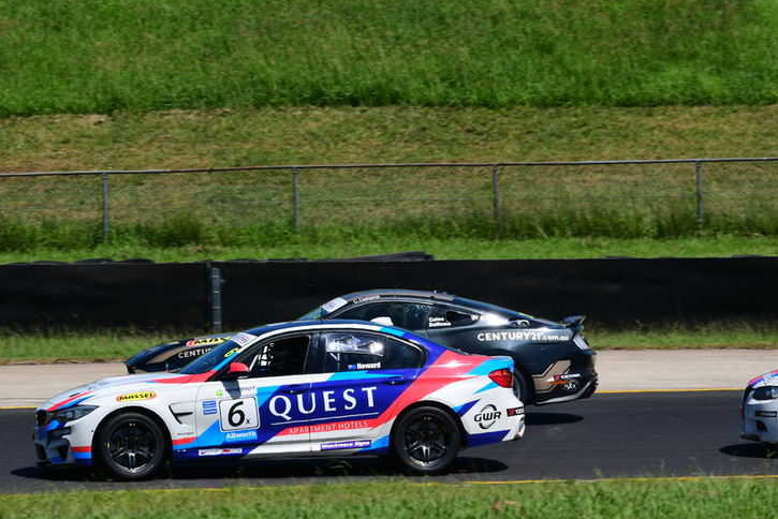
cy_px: 281
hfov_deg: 4.0
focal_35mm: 513
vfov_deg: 2.7
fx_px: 11090
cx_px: 386
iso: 320
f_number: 11
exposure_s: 1/640
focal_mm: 310
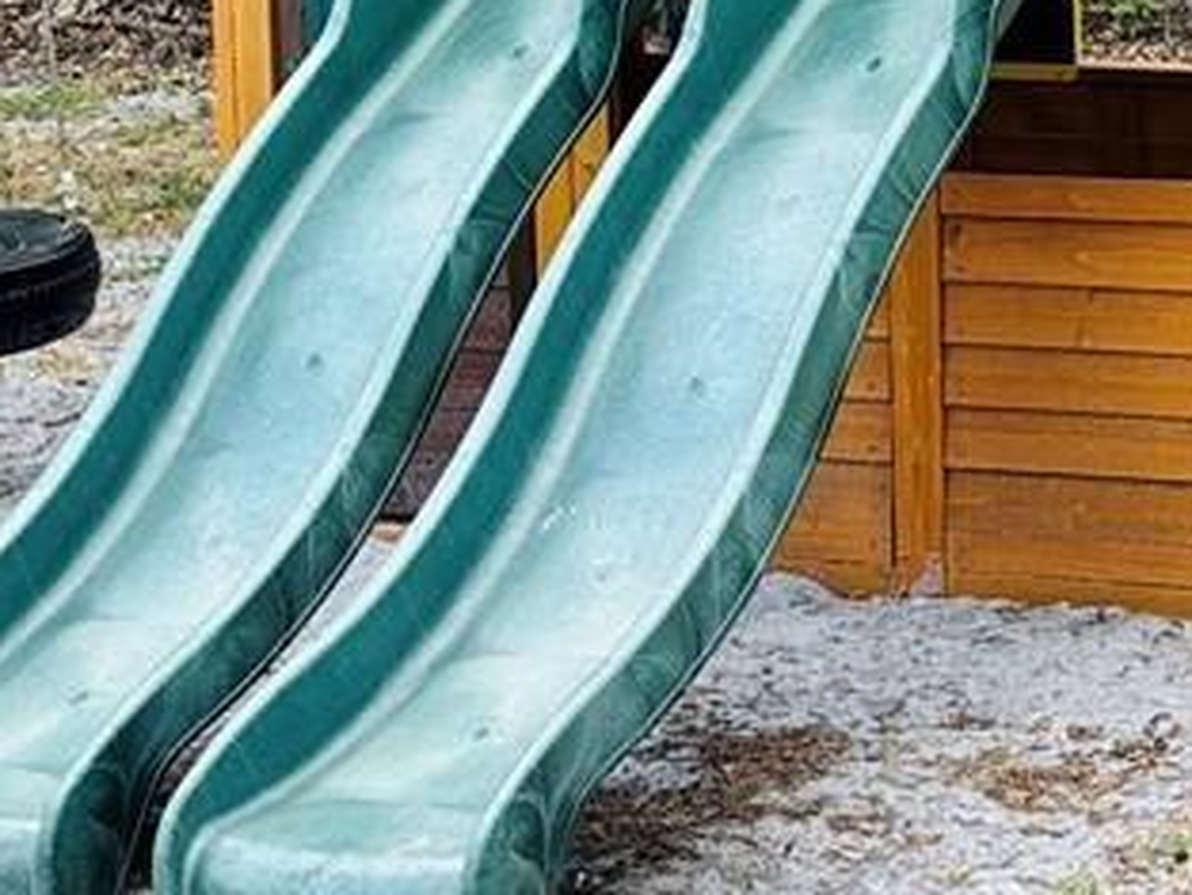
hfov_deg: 14.5
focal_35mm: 133
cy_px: -293
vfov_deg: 10.9
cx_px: 1276
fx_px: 4582
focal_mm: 5.96
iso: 50
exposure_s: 1/781
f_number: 1.6
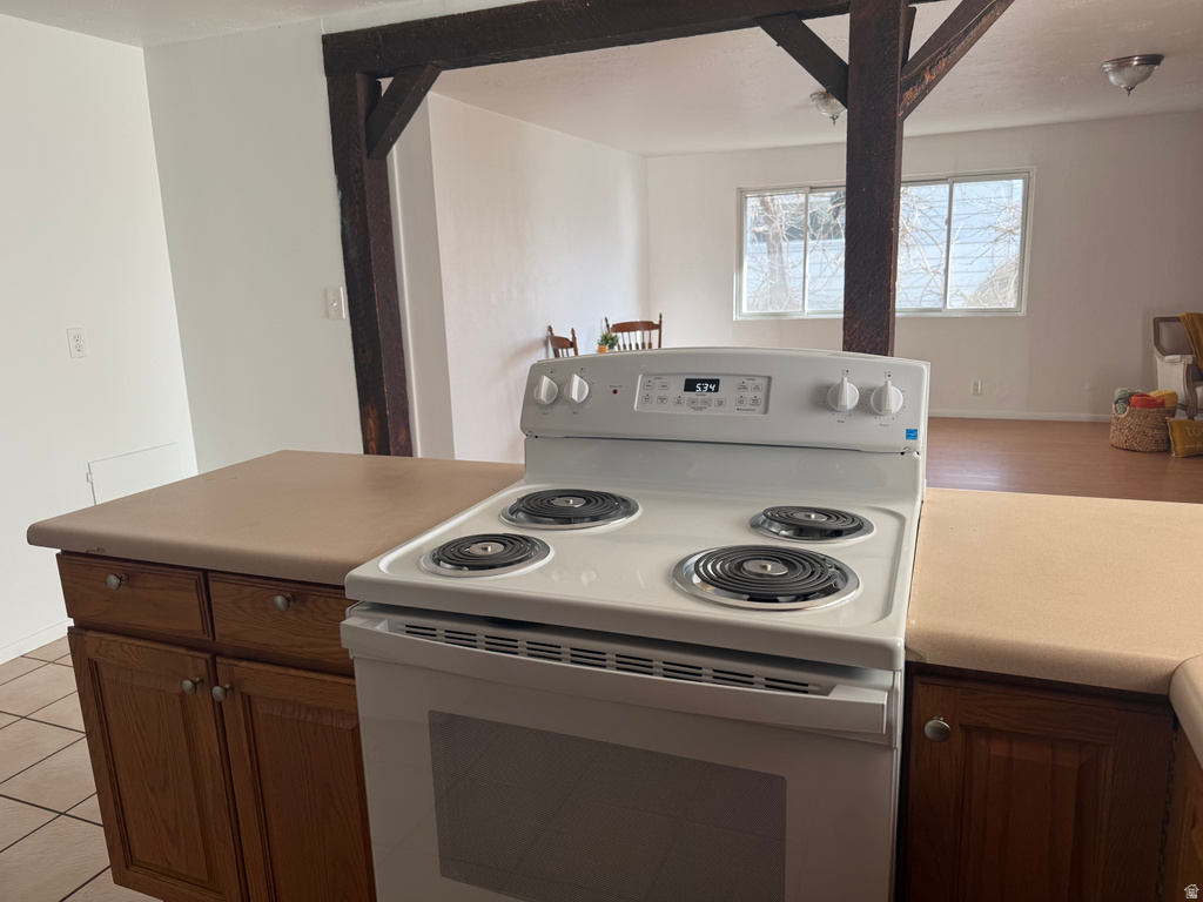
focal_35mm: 24
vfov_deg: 56.8
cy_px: 451
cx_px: 602
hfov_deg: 71.6
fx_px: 834
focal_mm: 6.76
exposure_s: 1/121
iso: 80
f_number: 1.78
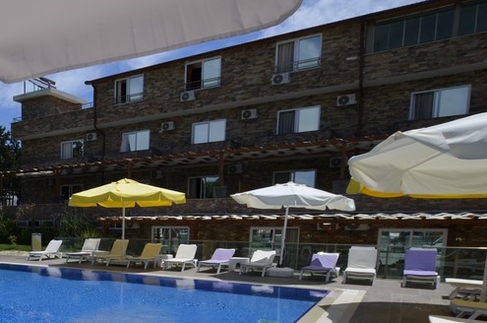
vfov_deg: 39.8
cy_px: 275
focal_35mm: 31
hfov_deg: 48.6
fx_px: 419
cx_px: -9
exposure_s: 1/350
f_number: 9.5
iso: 100
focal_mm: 10
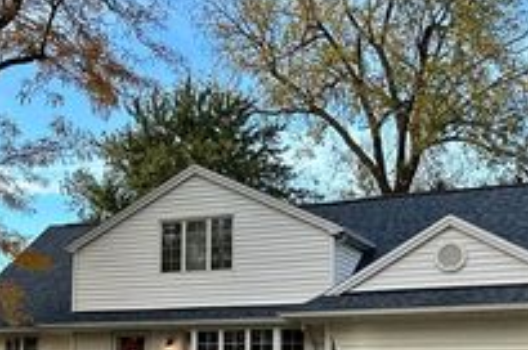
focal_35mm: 61
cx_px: 203
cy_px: 341
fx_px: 893
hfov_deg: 32.8
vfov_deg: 21.5
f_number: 1.78
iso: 80
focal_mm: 6.86
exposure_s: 1/785
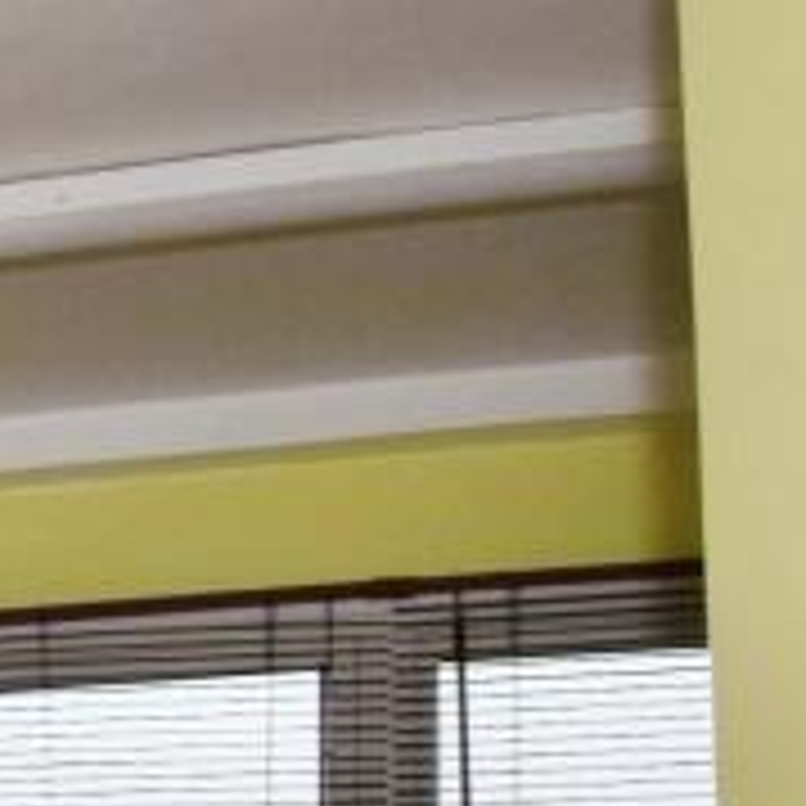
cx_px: -1162
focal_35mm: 73
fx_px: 1923
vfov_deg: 20.5
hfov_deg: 14.5
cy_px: 1177
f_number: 10
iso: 1000
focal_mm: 10
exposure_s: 1/60
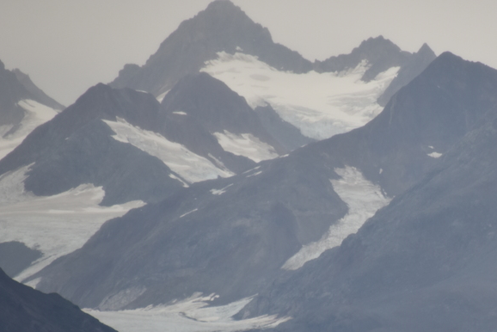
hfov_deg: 3.1
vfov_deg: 2.1
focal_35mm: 664
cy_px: 284
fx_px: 9171
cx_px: 411
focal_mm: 300
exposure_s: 1/640
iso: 500
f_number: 5.6
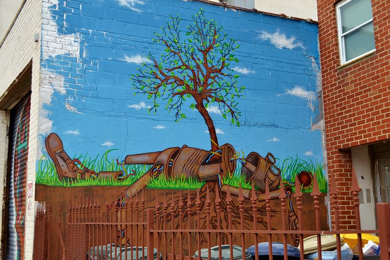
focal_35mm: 45
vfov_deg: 29.9
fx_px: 487
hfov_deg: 43.6
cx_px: 195
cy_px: 130
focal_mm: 30
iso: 100
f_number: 5.6
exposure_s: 1/125
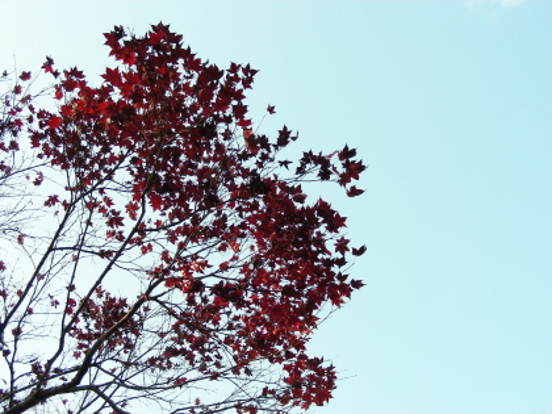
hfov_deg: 42.9
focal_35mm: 44
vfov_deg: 32.9
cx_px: 276
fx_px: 702
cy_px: 207
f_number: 3.5
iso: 50
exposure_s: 1/92.3
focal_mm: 7.4
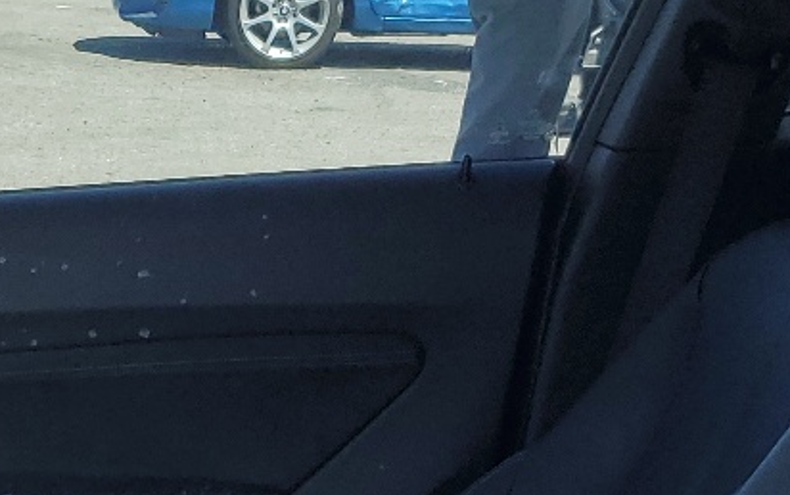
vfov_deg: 11.0
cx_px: 71
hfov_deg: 19.1
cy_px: 1044
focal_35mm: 107
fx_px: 2305
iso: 50
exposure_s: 1/556
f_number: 1.5
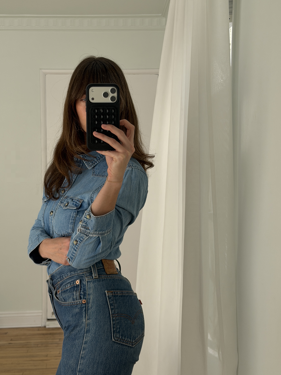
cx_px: 140
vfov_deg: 39.7
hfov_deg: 30.3
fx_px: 520
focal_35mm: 48
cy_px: 188
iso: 64
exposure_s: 1/951
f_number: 1.78
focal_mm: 6.76
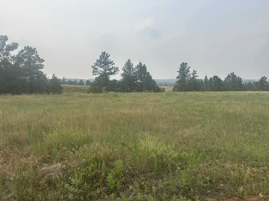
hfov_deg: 71.6
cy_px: 100
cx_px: 134
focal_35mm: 24
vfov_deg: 56.8
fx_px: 187
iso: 80
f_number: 1.78
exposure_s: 1/6623
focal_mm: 6.86
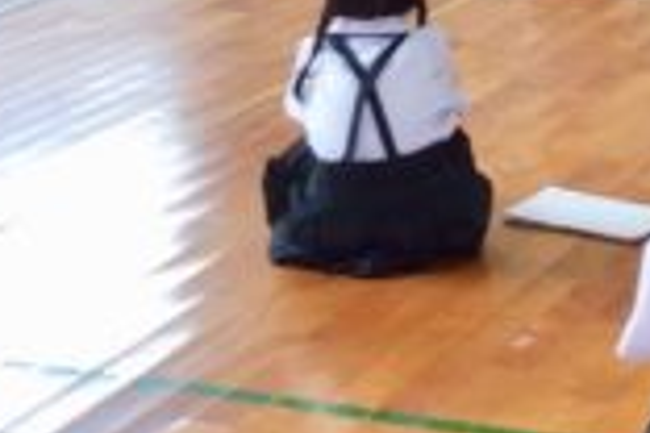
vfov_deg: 9.0
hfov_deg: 13.7
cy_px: -231
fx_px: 2690
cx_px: 462
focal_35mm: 149
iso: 32
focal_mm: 3.3
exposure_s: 1/40
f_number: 2.4
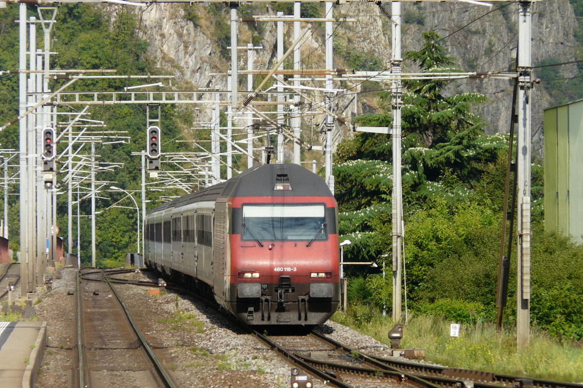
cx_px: 292
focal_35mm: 384
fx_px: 6216
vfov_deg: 3.6
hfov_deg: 5.4
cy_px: 206
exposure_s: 1/320
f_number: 5.6
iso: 100
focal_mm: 60.4
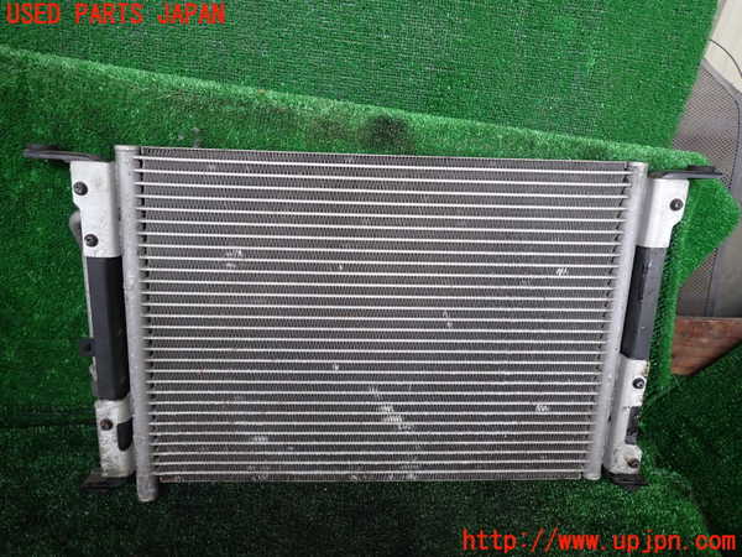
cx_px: 371
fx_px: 536
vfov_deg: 54.9
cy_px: 278
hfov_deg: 69.4
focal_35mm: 25
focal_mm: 4.5
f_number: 2
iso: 200
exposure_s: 1/60
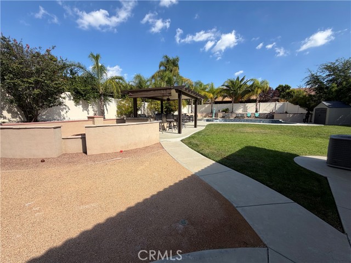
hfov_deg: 102.1
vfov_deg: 85.7
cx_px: 176
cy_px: 132
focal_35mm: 14
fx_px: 142
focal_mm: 2.22
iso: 20
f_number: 2.2
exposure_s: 1/779
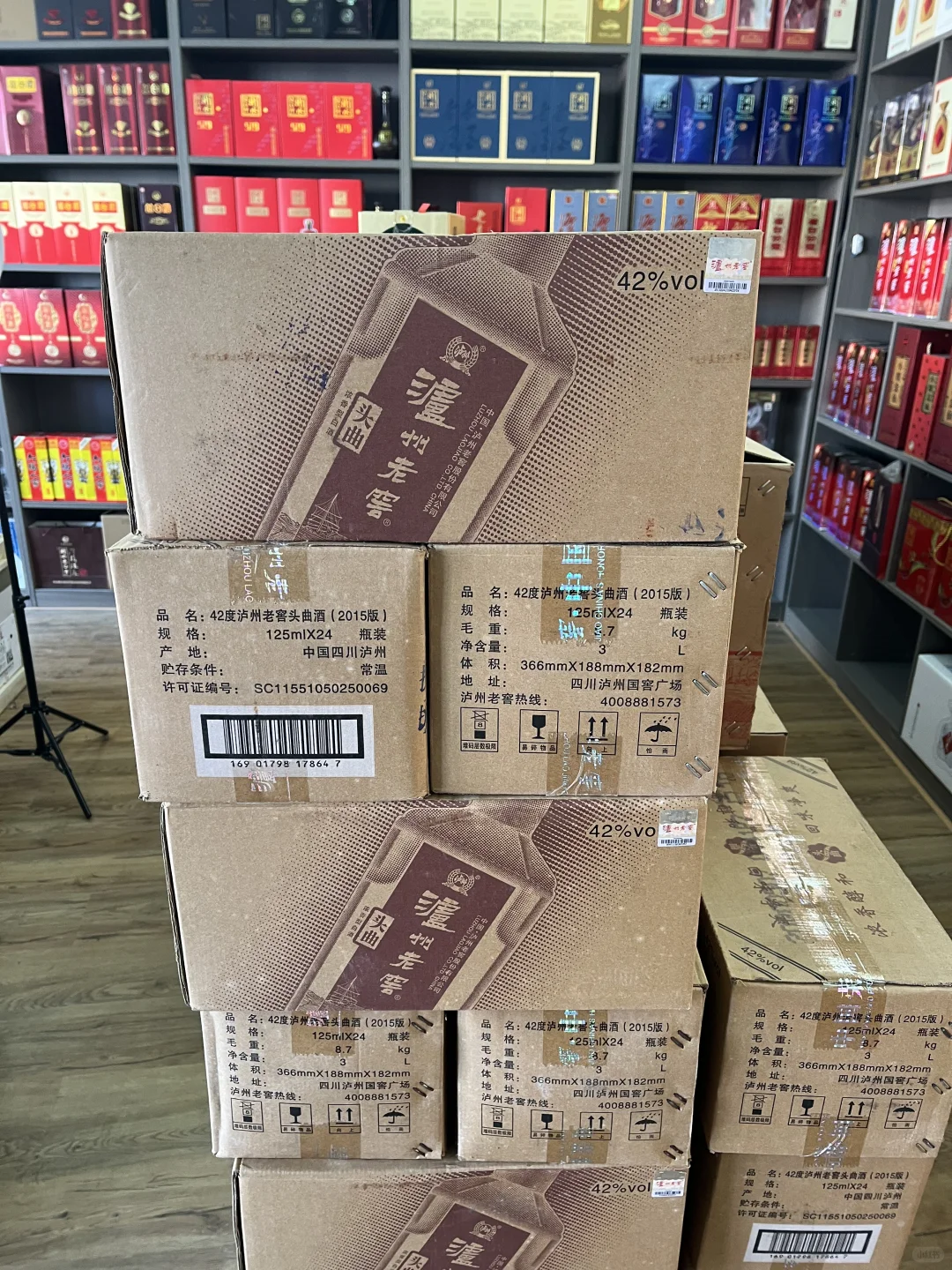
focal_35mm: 26
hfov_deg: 53.1
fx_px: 953
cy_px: 635
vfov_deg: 67.3
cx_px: 476
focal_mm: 5.1
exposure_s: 1/65
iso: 125
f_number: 1.6
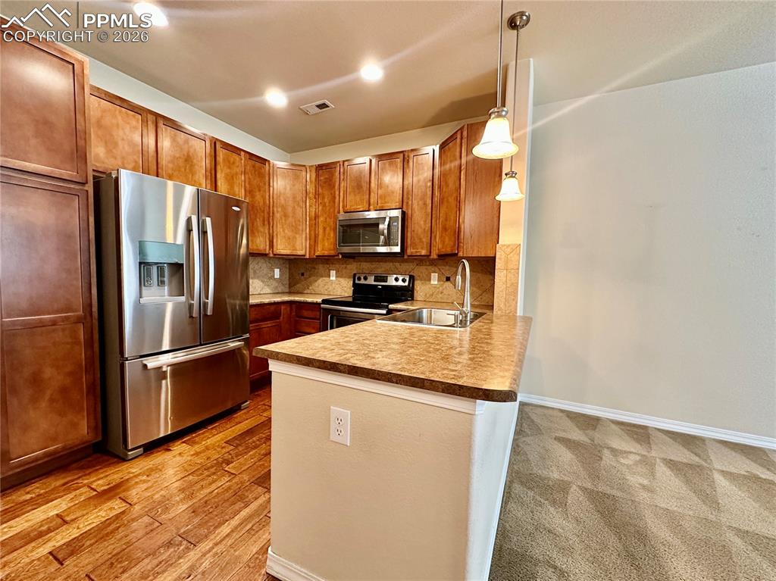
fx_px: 314
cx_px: 388
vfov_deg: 85.6
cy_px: 290
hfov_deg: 102.1
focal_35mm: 14
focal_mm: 2.22
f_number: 2.2
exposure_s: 1/60
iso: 500
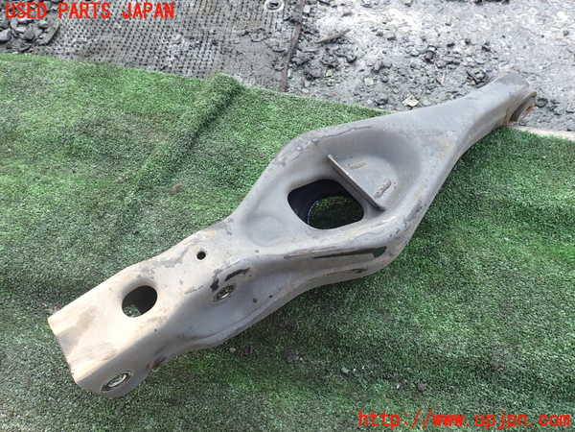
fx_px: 415
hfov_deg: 69.4
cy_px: 216
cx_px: 288
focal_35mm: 25
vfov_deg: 54.9
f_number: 2.8
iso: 100
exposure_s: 1/80
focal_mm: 4.5
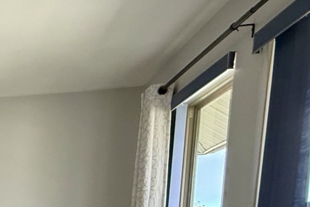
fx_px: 448
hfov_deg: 27.9
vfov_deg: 22.3
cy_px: 294
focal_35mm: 52
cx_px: -138
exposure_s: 1/120
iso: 320
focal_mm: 2.22
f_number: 2.2
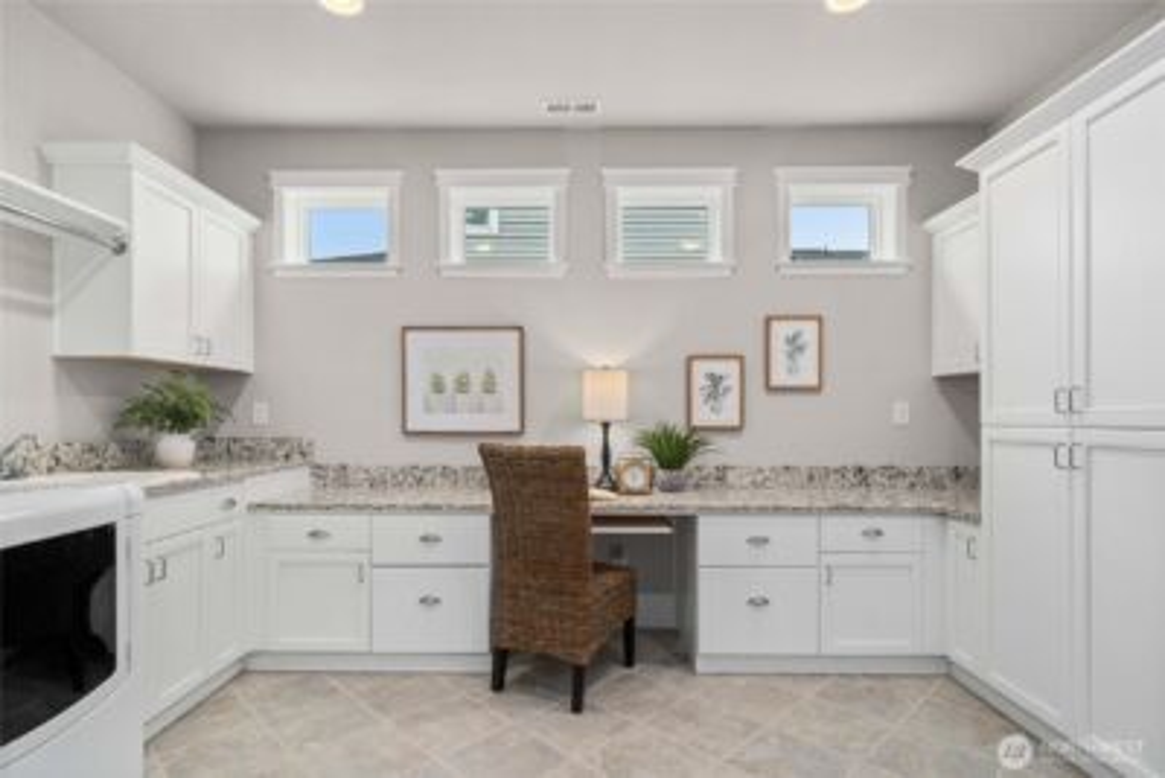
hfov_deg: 93.3
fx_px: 550
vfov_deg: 70.5
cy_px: 389
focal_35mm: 17
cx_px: 582
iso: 160
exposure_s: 1/60
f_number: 7.1
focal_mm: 17
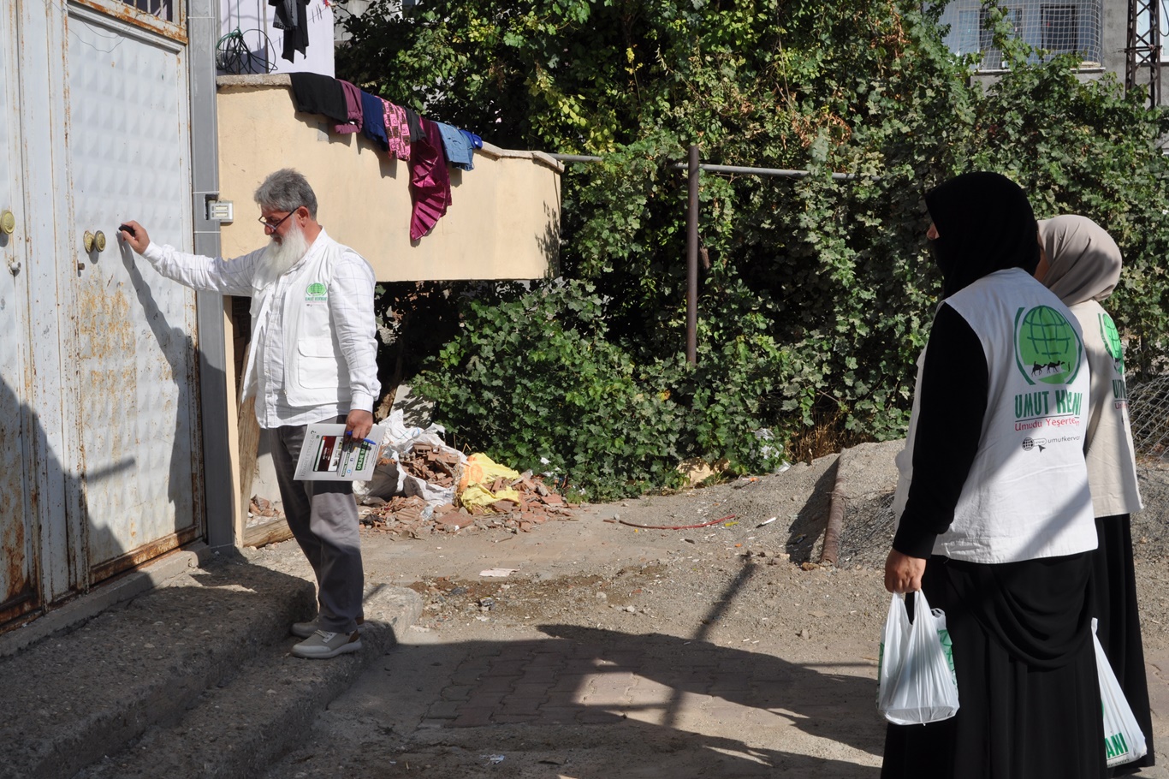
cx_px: 584
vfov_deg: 29.9
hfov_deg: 43.6
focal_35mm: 45
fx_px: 1461
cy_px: 390
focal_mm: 30
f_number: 11
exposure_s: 1/200
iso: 200
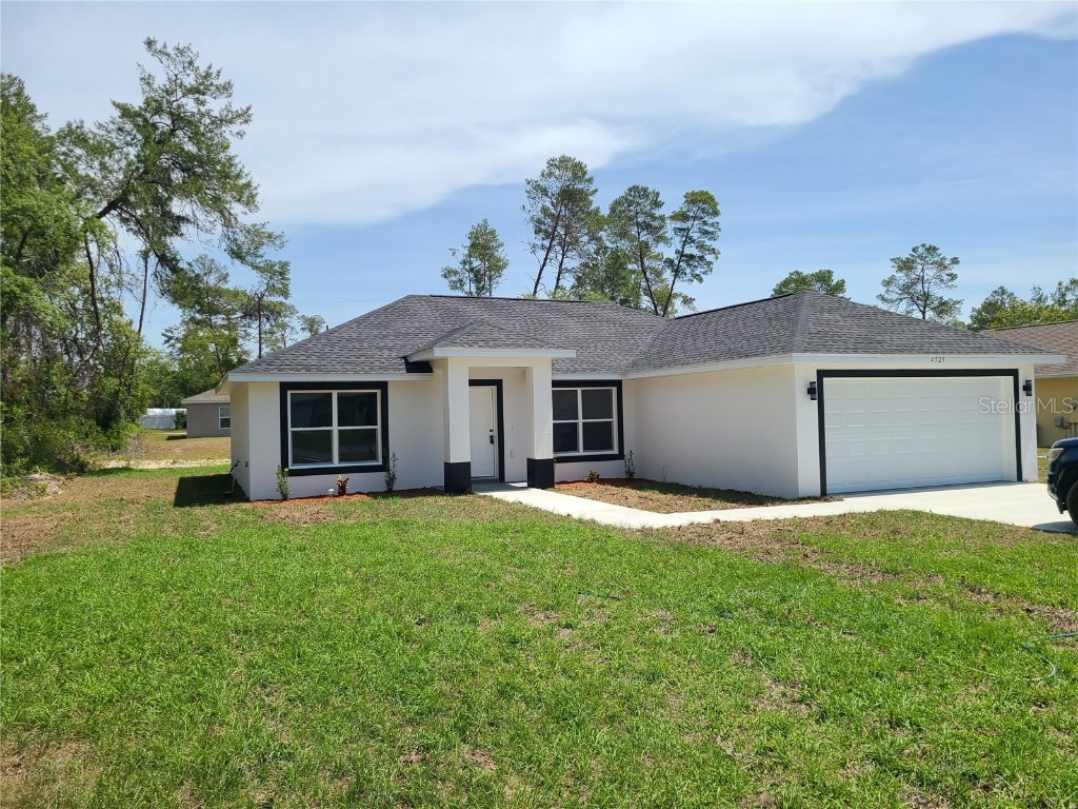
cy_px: 404
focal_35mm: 26
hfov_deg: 67.3
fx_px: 810
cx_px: 539
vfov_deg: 53.1
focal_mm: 5.4
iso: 40
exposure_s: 1/2371
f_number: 1.8
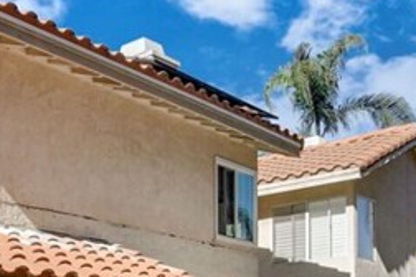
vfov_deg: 20.3
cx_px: -17
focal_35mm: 61
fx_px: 705
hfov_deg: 30.2
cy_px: 365
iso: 1250
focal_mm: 10
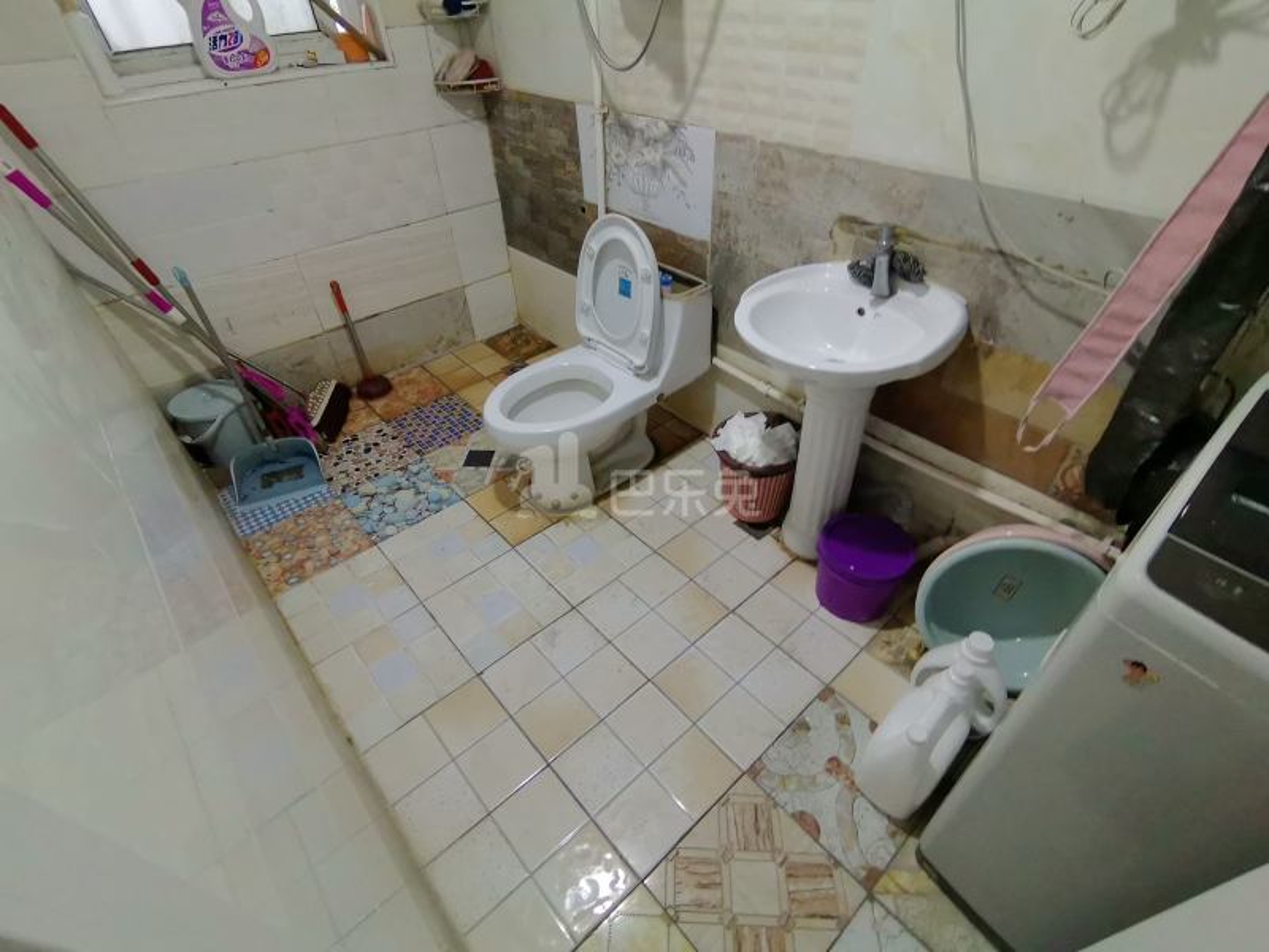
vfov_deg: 78.1
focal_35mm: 16
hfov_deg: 94.5
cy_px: 476
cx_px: 634
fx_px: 587
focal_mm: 1.68
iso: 250
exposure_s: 1/33.3
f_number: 2.2
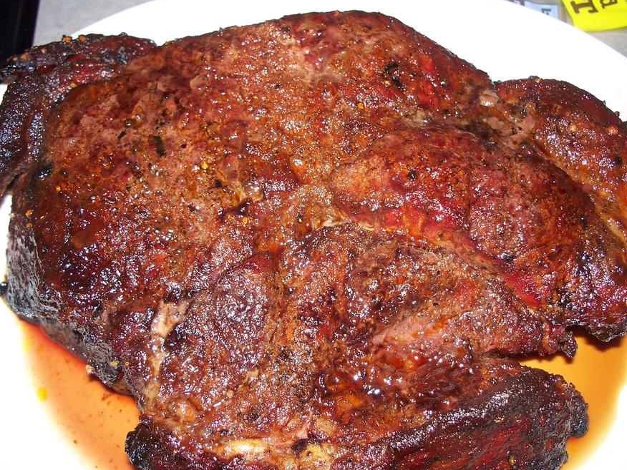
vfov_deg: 38.7
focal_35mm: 37
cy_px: 238
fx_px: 670
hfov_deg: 50.1
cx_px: 316
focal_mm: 7.54
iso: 80
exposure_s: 1/60
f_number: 2.8
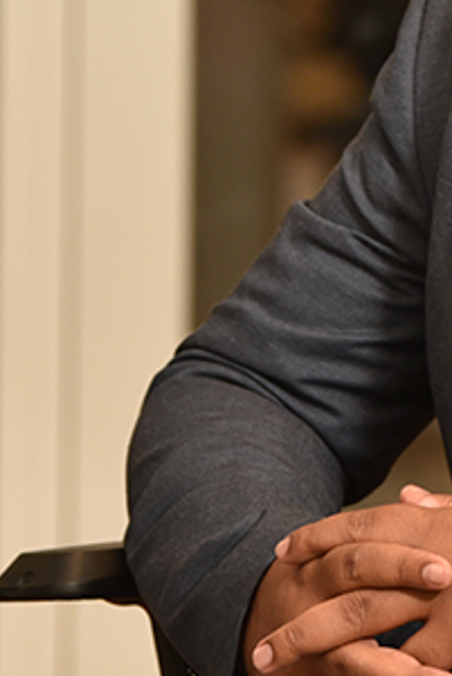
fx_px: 8653
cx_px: 634
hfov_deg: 3.0
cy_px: -12
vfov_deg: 4.5
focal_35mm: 460
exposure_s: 1/80
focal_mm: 110
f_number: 4.5
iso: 400
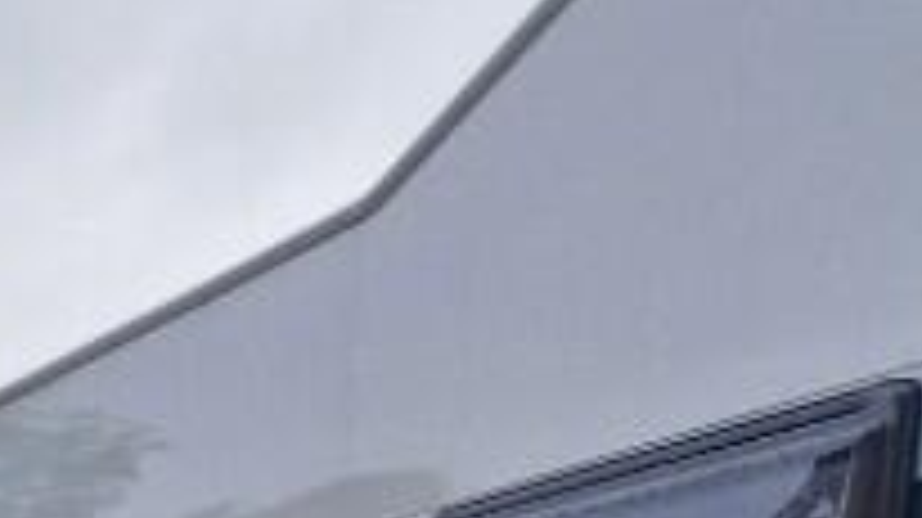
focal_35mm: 125
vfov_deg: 8.1
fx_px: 3054
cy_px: 1640
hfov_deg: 13.6
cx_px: -1129
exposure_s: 1/222
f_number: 1.8
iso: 50
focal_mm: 5.4
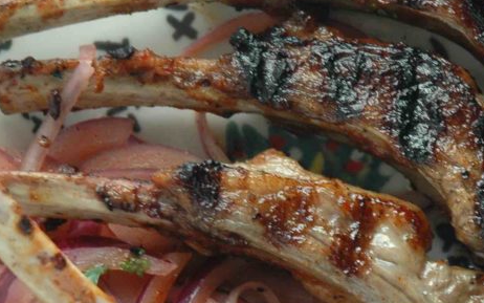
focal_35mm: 237
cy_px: 249
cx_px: 381
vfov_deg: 5.5
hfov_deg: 8.8
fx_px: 3127
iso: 400
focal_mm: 70
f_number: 4.5
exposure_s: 1/30
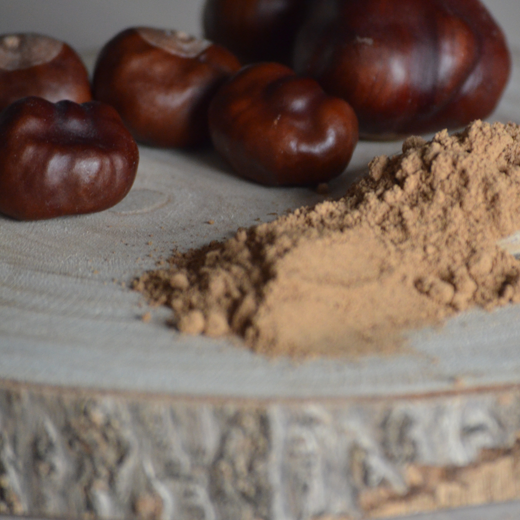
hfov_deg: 4.5
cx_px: 382
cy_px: 260
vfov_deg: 4.6
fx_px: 6543
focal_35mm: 385
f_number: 5.6
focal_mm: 200
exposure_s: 1/125
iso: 2200
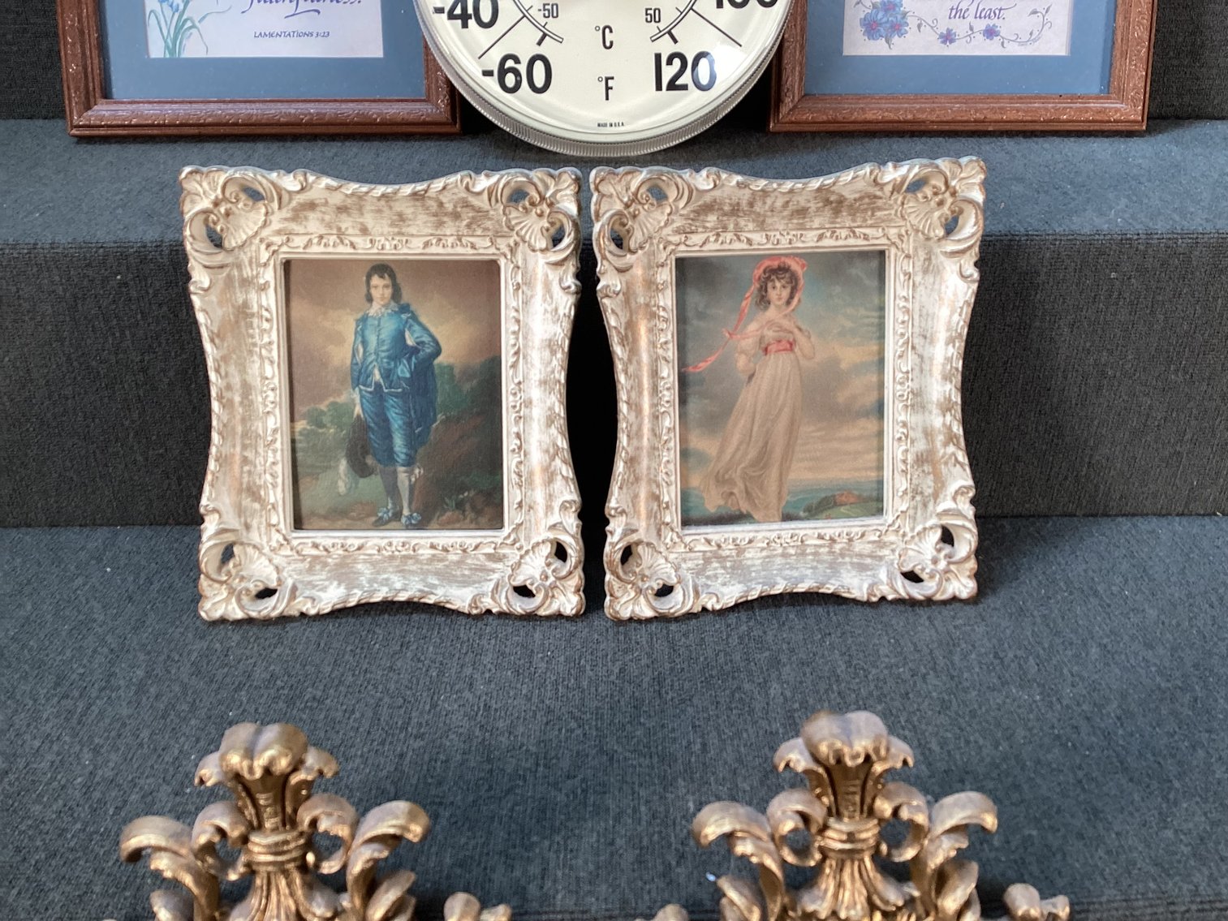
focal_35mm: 31
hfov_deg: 58.3
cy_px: 460
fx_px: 1100
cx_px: 614
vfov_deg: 45.4
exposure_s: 1/100
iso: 64
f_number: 2.4
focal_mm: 3.3
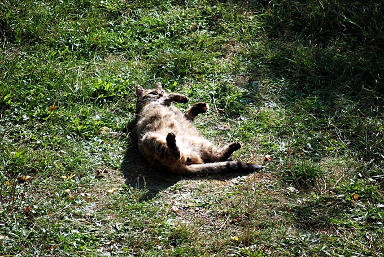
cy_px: 128
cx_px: 192
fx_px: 3203
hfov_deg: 6.9
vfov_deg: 4.6
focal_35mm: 300
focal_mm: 200
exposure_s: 1/500
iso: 200
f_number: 5.6
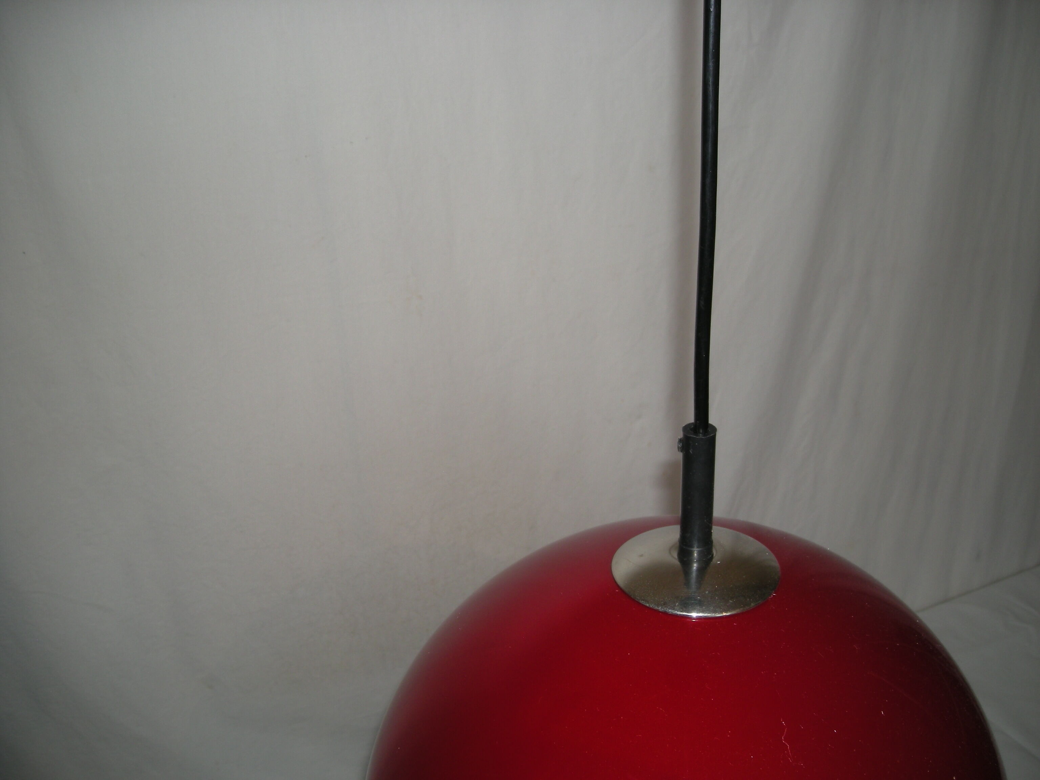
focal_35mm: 35
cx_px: 520
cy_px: 390
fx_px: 1052
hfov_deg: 52.6
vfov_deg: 40.7
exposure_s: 1/52.8
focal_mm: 5.7
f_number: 2.8
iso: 50
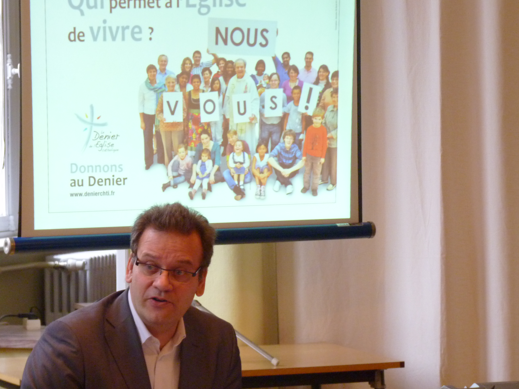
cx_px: 234
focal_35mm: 167
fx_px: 2504
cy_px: 166
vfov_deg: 8.9
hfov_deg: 11.8
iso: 400
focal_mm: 23.7
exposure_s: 1/40
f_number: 3.6
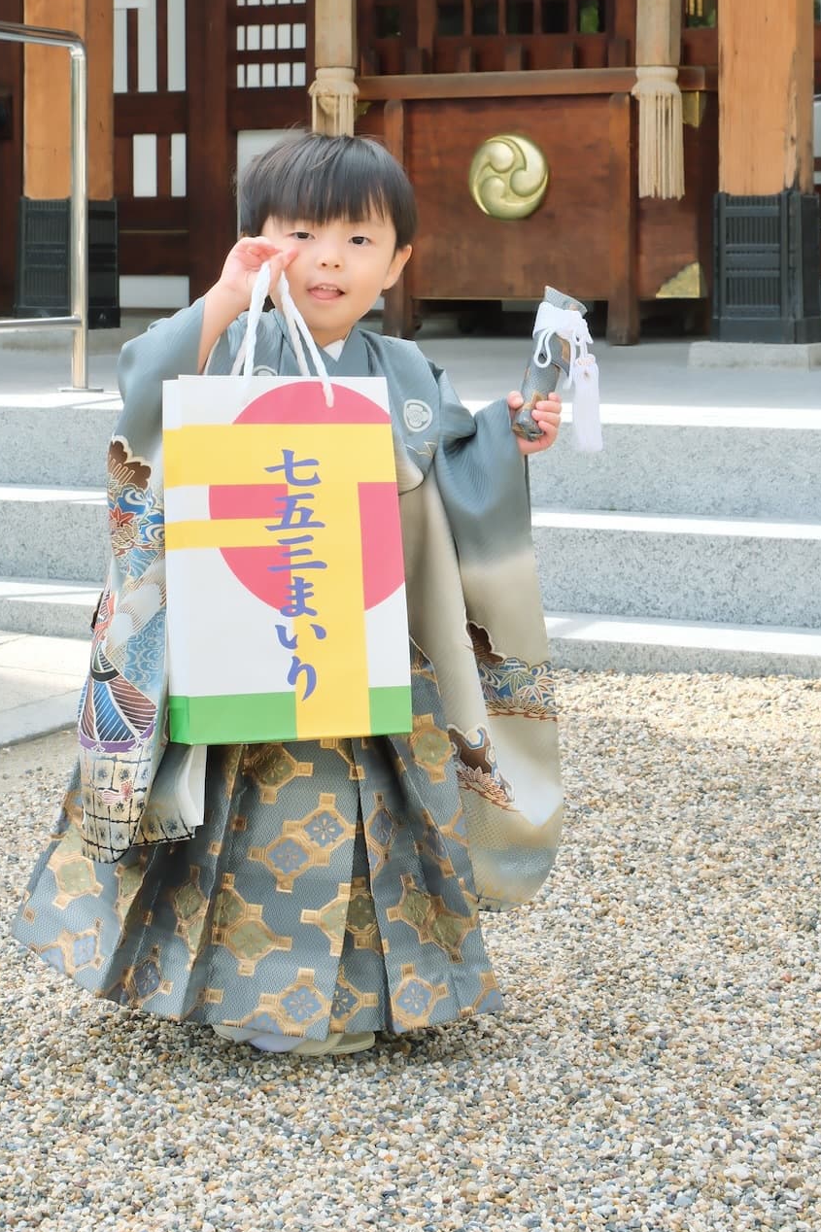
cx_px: 309
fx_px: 2429
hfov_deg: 19.2
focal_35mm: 71
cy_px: 288
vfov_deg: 28.0
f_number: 9
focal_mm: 30.1
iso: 800
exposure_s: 1/200
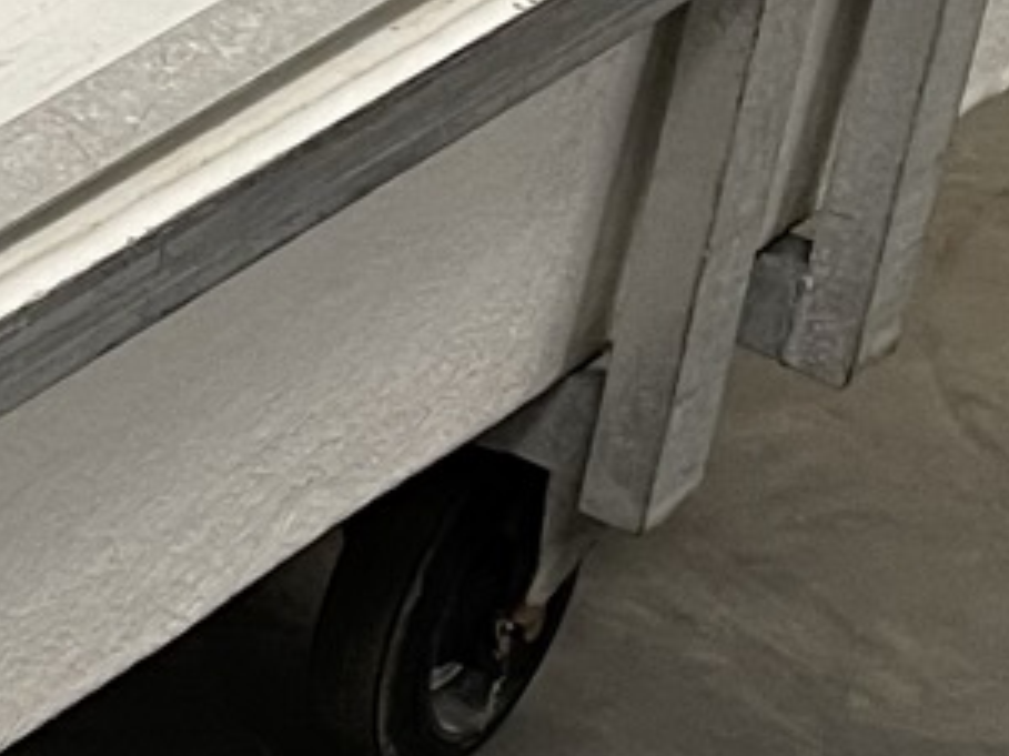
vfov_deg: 8.3
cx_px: -1582
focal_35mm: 176
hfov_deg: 9.7
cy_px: -230
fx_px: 5128
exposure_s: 1/50
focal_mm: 5.1
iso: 100
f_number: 1.6
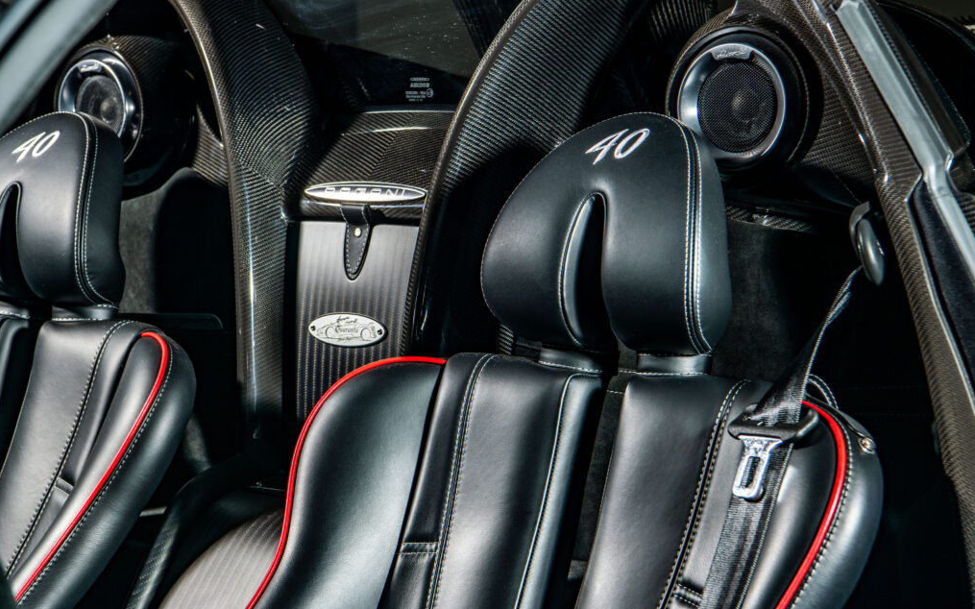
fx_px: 1913
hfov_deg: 28.6
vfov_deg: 18.1
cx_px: 488
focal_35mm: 72
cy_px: 296
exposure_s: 1/125
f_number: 11
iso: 160
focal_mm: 70
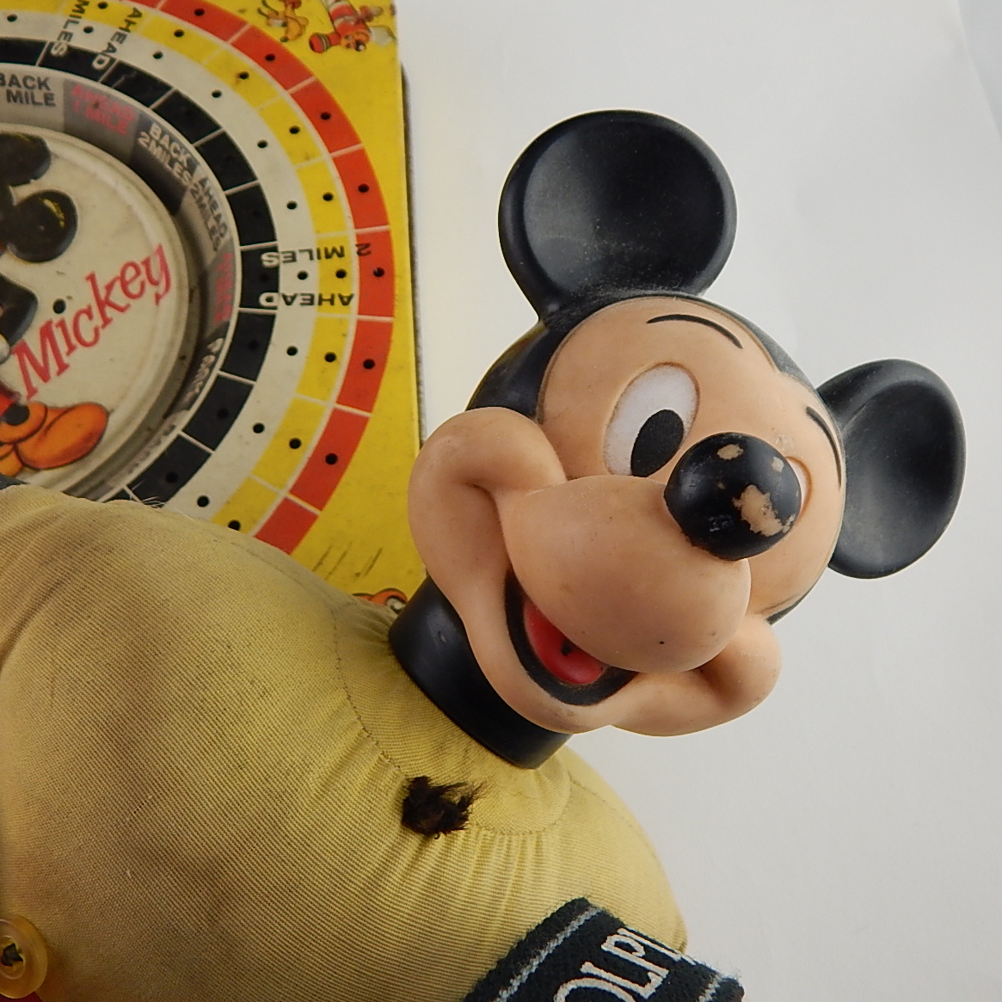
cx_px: 479
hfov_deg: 48.4
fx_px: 1113
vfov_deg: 48.4
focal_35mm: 34
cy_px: 488
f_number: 3.2
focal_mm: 5.1
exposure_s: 1/30
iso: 125
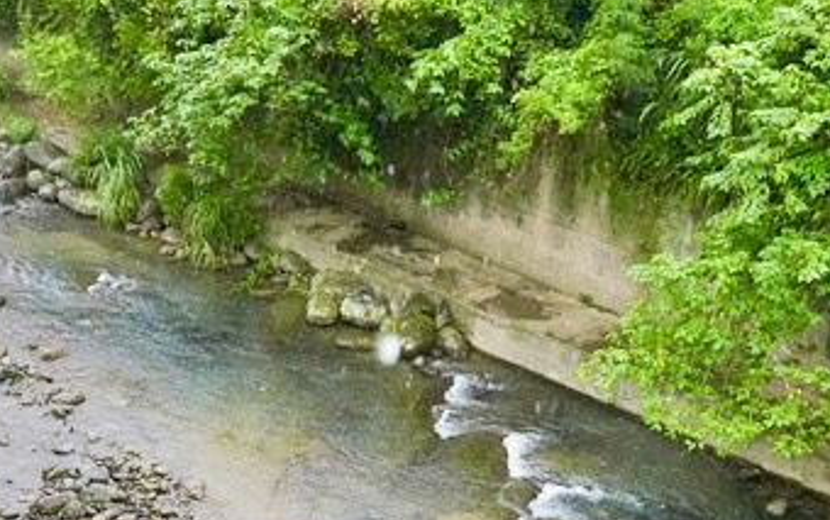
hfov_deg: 23.1
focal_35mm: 89
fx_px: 2015
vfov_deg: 14.5
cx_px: 247
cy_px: 482
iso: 6400
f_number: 8
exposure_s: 1/1250
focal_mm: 29
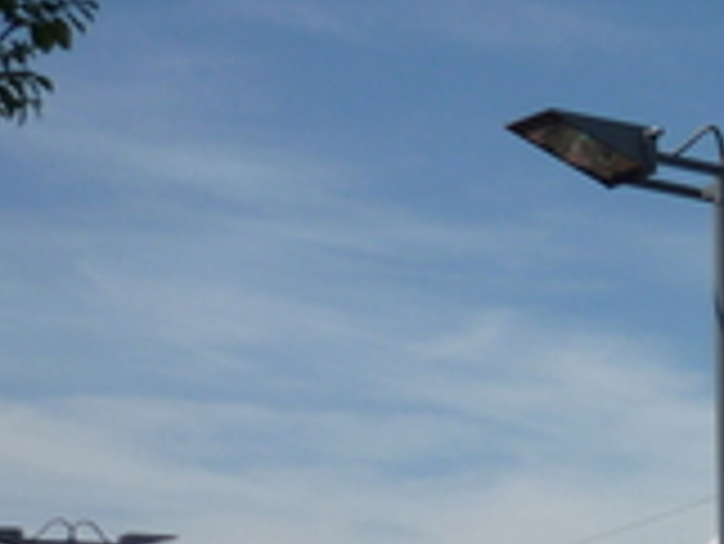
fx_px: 2574
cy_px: 544
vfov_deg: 11.9
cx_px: 1322
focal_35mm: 123
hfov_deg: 14.1
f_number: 8
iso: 100
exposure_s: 1/400
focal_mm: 5.5
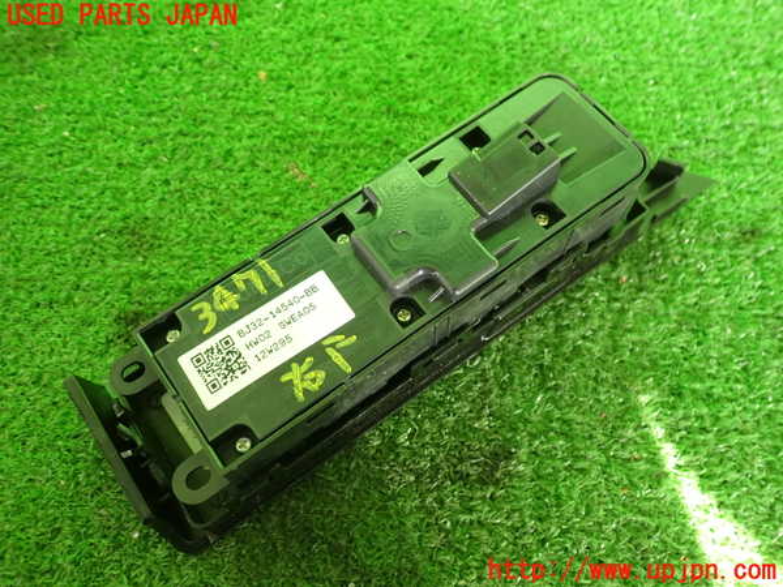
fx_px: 679
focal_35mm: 30
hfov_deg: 60.0
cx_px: 392
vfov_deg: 46.8
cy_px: 294
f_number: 2.3
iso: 125
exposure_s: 1/60
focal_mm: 5.4
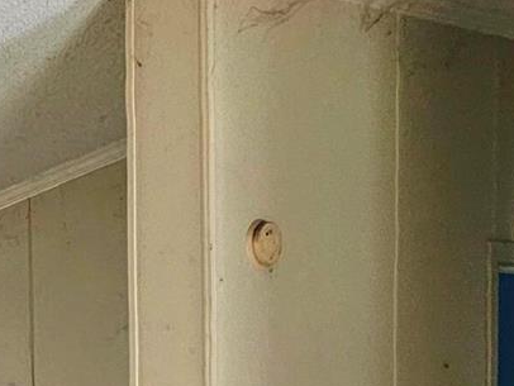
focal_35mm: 116
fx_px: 1723
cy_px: 828
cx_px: -380
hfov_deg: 15.0
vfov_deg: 11.3
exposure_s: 1/120
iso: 1000
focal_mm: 6.3
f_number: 1.7
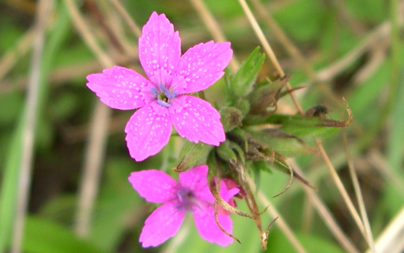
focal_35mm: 41
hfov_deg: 48.2
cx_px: 205
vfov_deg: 31.3
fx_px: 452
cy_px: 131
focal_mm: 8
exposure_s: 1/148
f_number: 2.8
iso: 100
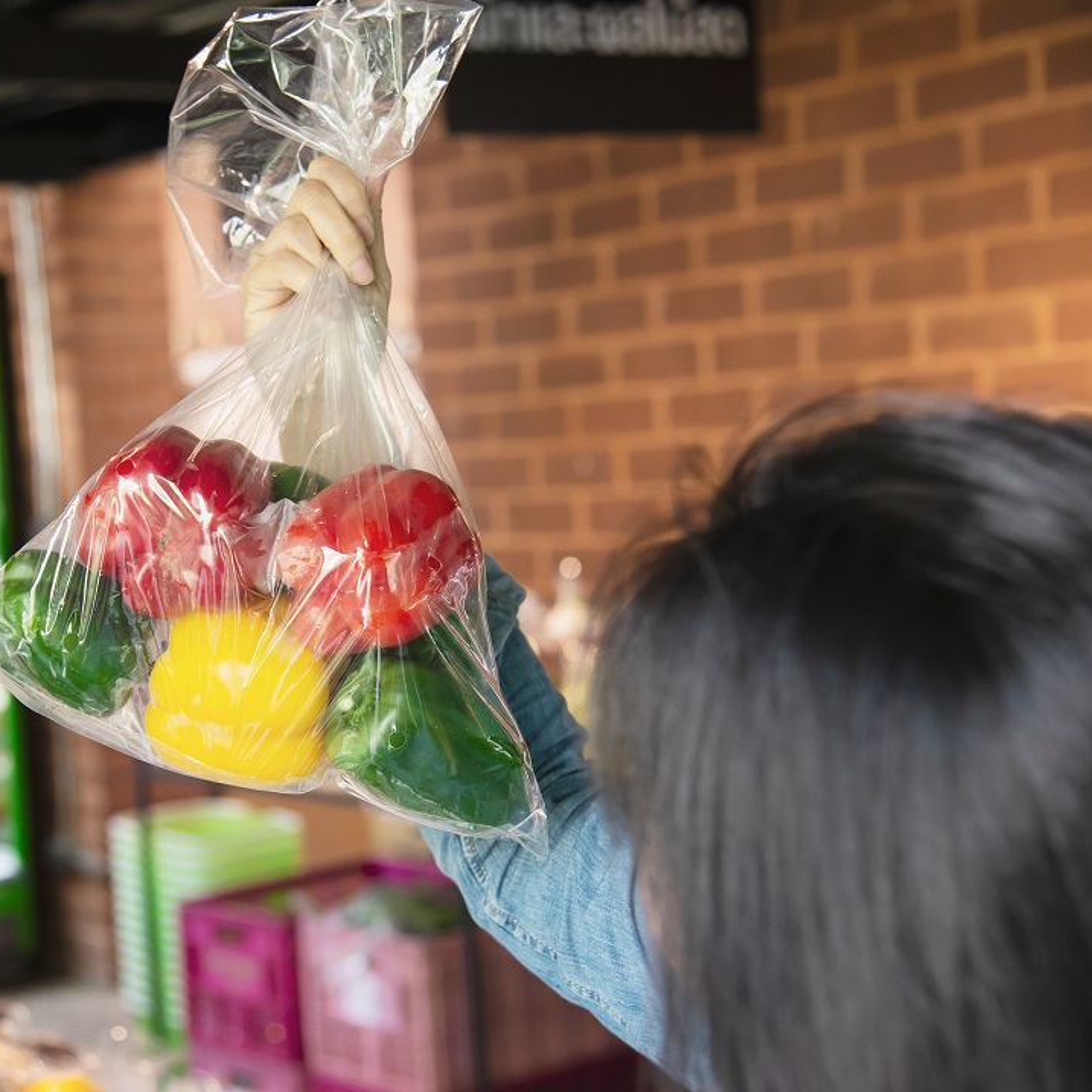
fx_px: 2284
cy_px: 545
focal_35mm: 64
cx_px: 294
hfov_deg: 26.6
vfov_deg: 26.9
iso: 1100
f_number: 4
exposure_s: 1/80
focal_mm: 50
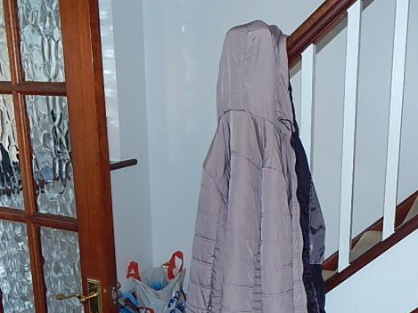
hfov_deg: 39.2
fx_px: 580
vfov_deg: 29.7
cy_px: 245
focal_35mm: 48
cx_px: 275
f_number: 3
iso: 125
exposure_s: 1/30
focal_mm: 4
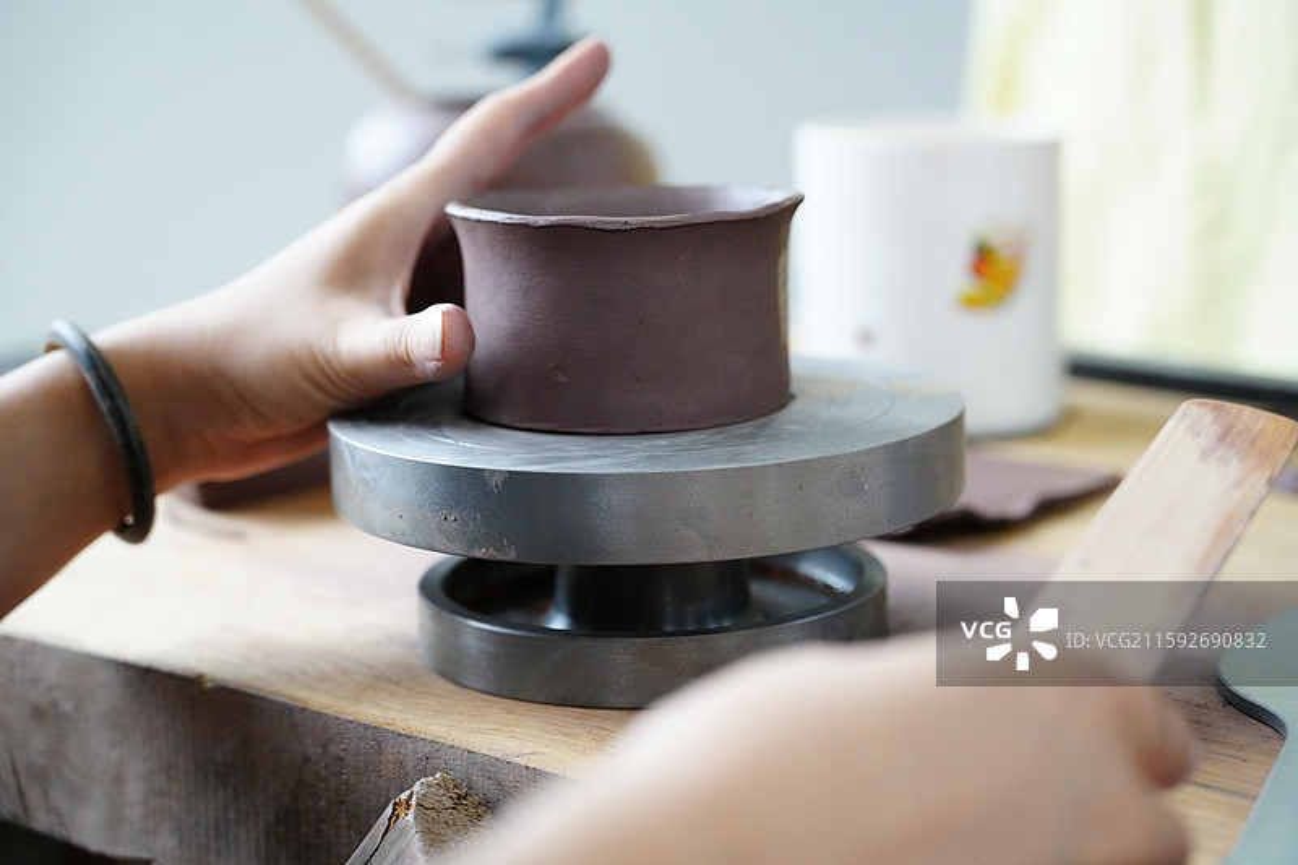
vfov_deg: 19.4
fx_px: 2523
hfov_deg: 28.8
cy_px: 432
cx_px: 649
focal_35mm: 70
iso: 5000
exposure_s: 1/500
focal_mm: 70
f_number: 4
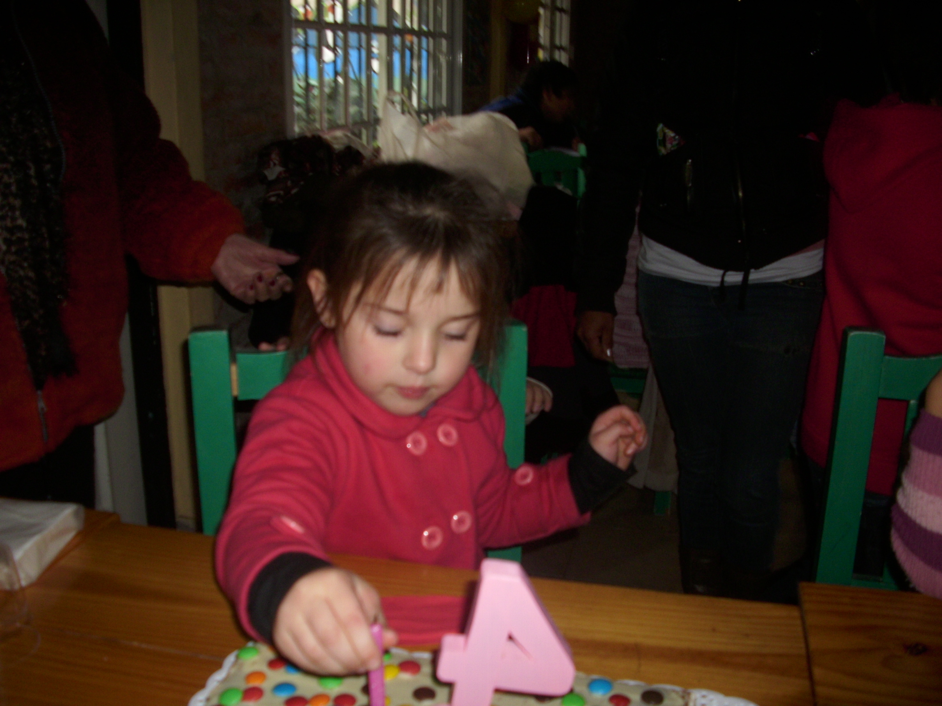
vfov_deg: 45.4
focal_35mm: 31
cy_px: 353
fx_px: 844
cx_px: 471
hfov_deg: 58.4
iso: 50
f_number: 2.8
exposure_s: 1/30
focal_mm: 6.2
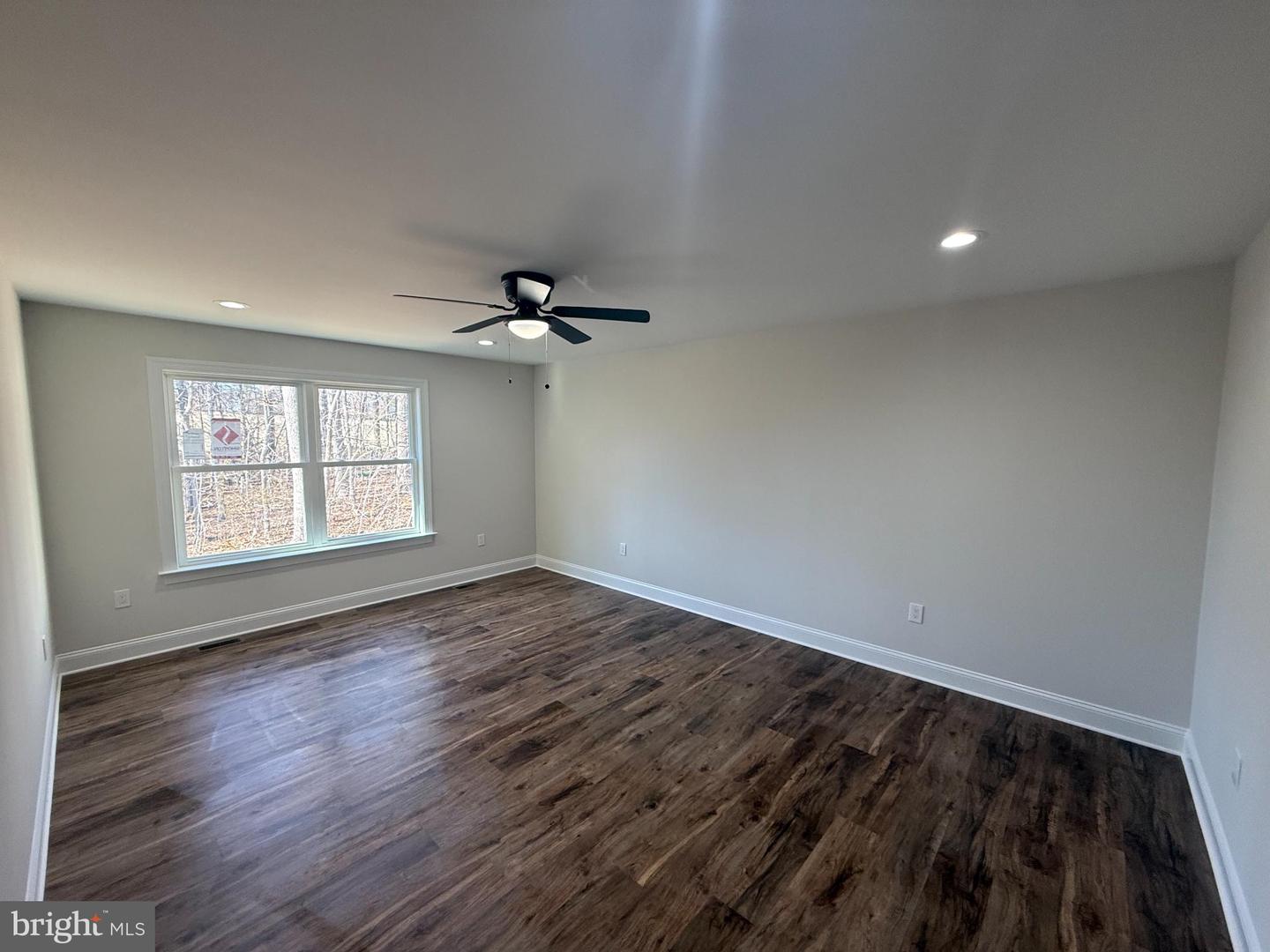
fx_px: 514
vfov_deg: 85.7
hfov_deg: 102.1
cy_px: 476
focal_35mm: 14
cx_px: 635
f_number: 2.2
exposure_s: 1/120
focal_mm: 2.22
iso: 125
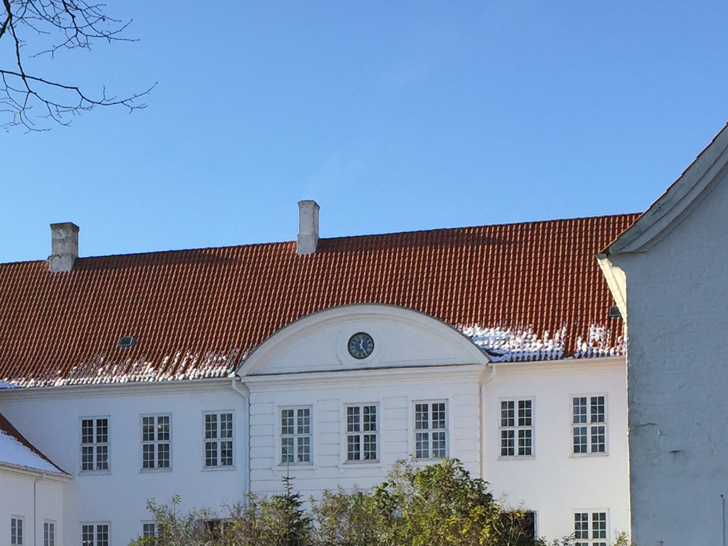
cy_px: 558
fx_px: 1725
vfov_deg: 17.5
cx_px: 161
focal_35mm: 82
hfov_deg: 23.5
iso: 32
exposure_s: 1/1236
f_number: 2.2
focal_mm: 4.15
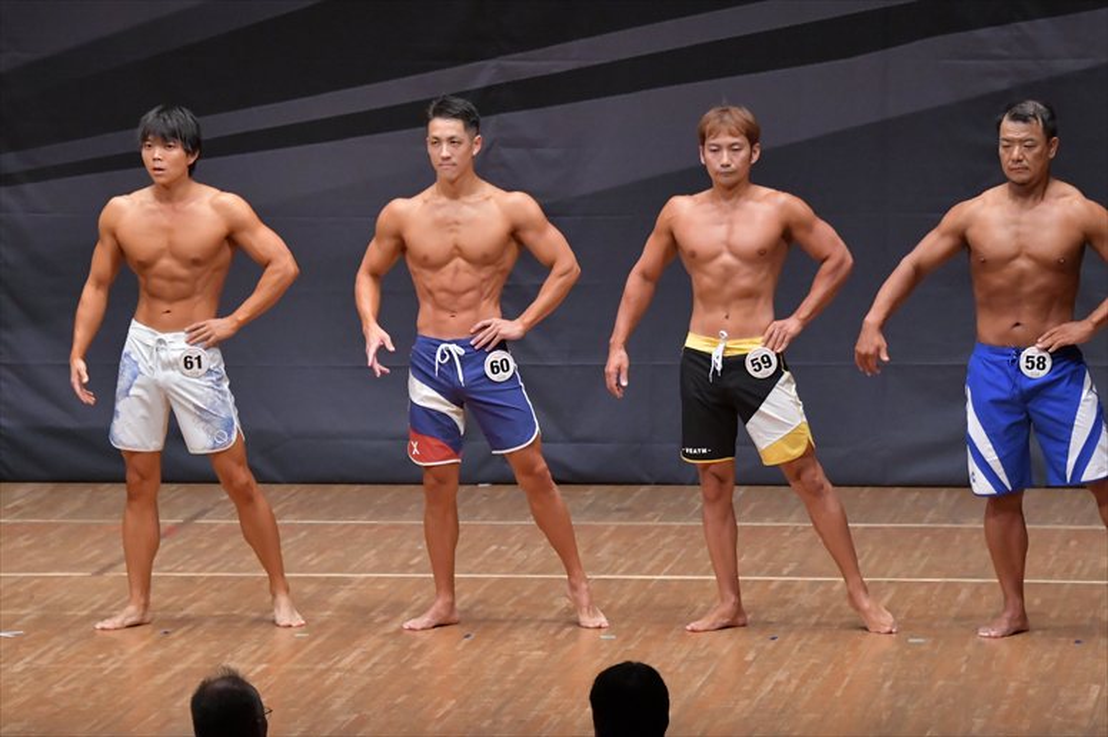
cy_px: 368
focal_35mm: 225
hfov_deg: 9.2
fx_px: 6922
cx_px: 554
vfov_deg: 6.1
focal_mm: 150
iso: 6400
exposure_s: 1/400
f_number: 5.6
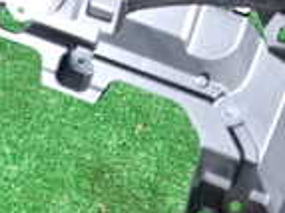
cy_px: -50
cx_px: 118
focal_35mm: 105
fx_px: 864
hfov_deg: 18.7
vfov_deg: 13.6
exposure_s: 1/30
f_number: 2
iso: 250
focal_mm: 4.5
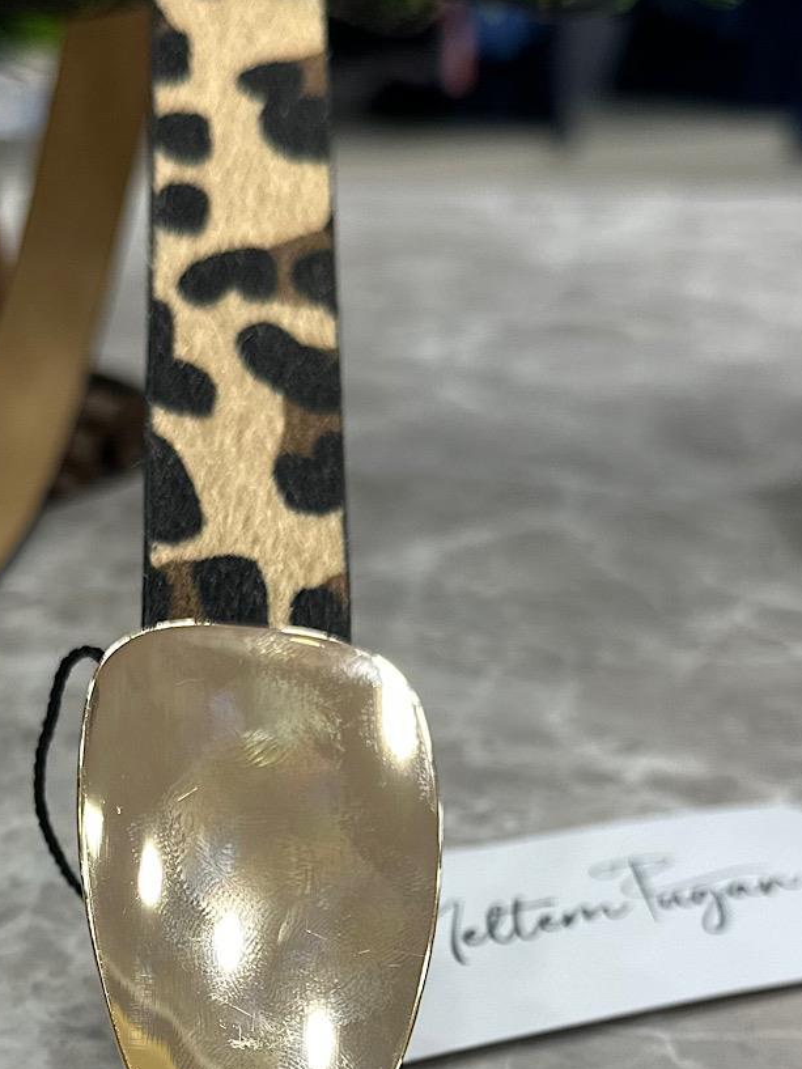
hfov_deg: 29.9
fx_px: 1452
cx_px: 120
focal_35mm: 47
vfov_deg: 40.2
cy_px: 667
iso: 64
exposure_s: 1/121
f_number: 1.78
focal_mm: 6.86
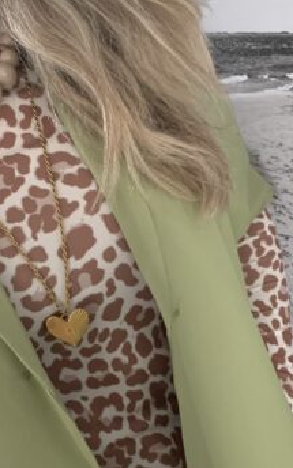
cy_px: 366
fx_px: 818
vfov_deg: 31.3
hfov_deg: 20.1
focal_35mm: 64
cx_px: 70
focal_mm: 4.25
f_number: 1.8
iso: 400
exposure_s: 1/42
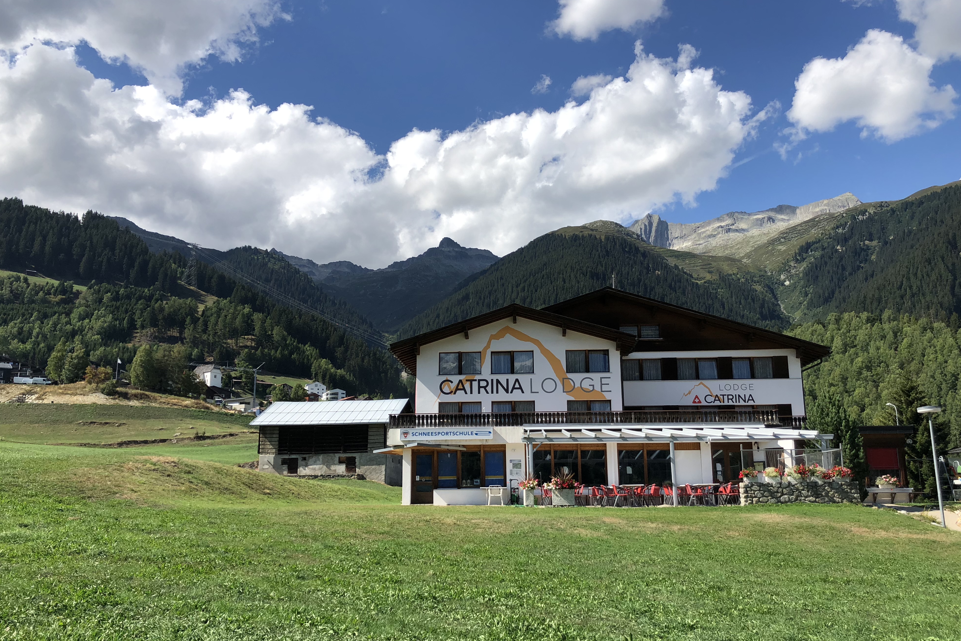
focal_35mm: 31
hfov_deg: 60.3
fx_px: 827
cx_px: 488
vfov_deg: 42.3
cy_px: 344
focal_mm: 3.99
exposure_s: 1/2088
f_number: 1.8
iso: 20
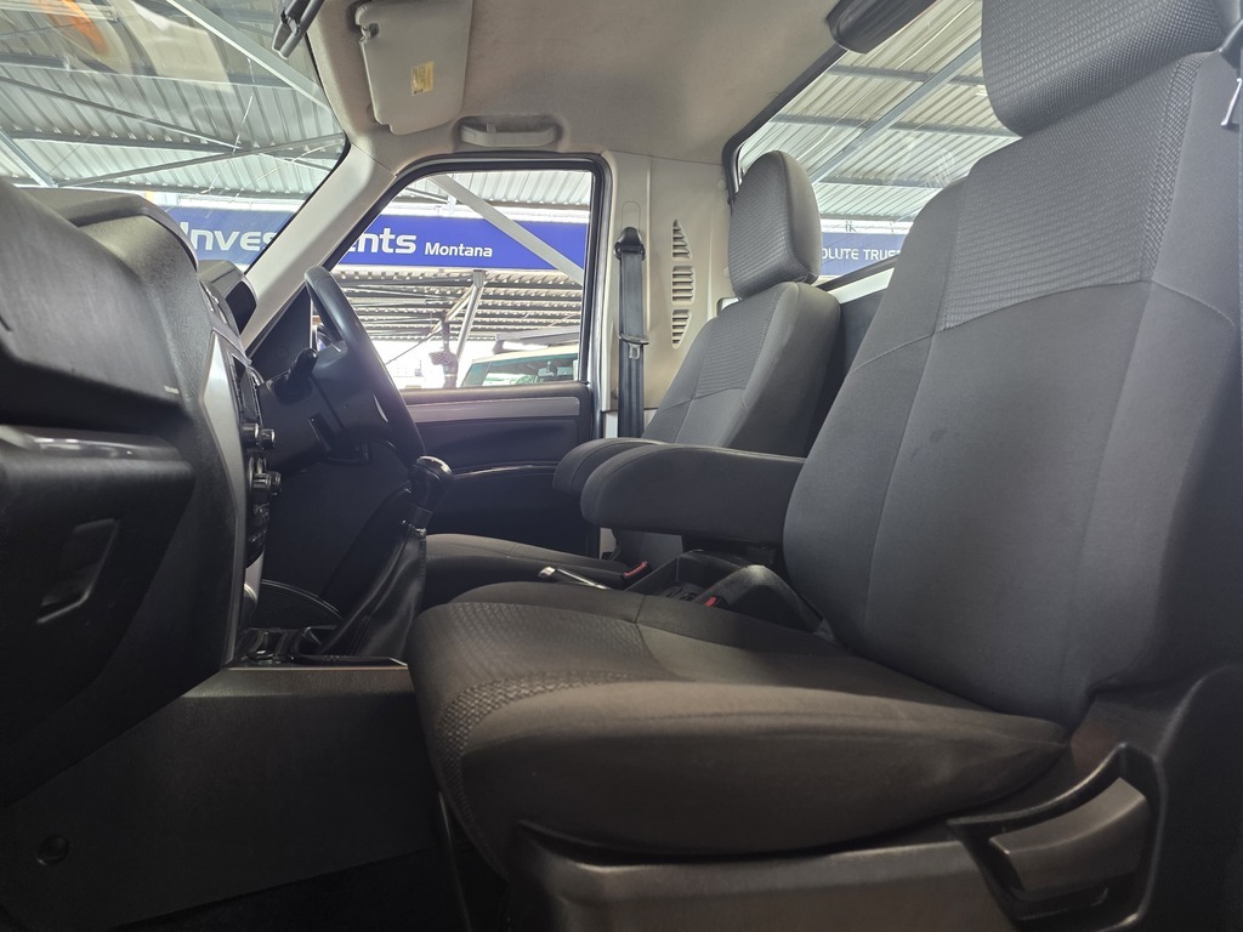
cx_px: 622
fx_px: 826
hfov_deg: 73.9
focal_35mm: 23
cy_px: 466
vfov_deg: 58.9
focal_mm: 6.25
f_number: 1.7
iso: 200
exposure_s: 1/100
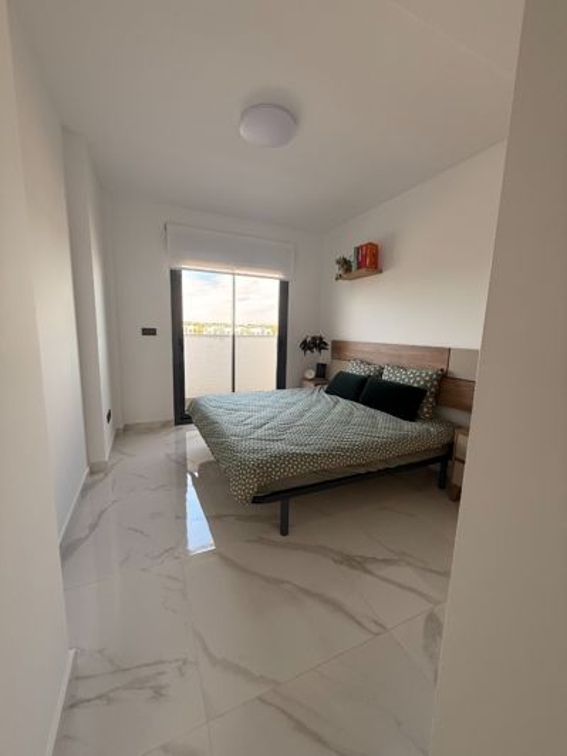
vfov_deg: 102.1
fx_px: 306
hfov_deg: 85.7
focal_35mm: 14
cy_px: 378
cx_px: 284
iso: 80
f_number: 2.2
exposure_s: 1/99
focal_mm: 2.22
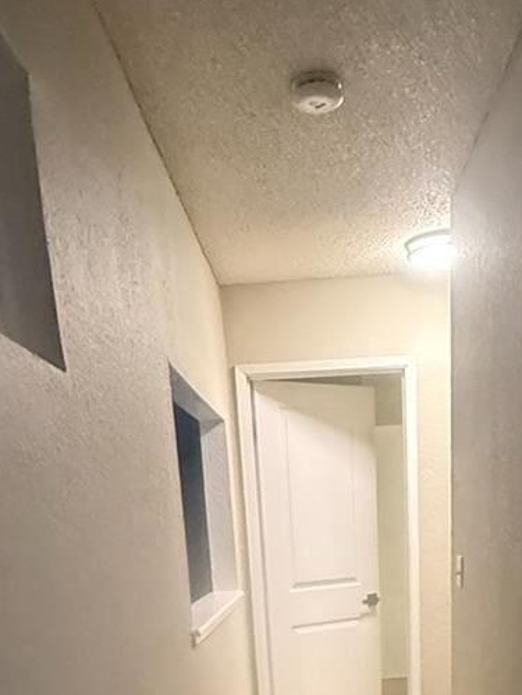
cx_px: 338
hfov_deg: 34.1
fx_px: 844
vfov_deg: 36.1
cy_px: 810
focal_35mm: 42
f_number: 2.2
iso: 800
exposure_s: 1/60
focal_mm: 2.22
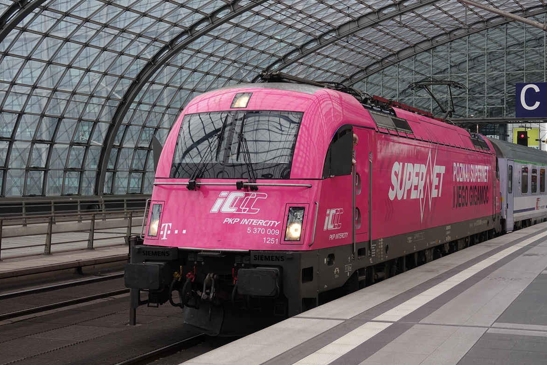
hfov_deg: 37.5
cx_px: 272
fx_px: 805
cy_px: 184
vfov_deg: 25.5
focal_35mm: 53
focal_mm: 18.92
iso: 160
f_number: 3.2
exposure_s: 1/60
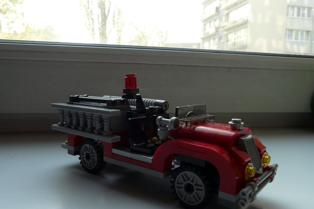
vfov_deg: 42.2
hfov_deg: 60.3
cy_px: 120
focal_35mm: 31
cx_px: 152
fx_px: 270
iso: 100
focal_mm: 4.6
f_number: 4
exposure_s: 1/125
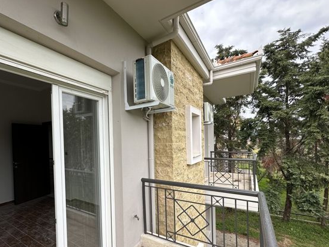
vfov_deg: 71.1
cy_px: 144
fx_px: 171
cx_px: 134
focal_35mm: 18
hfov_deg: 86.8
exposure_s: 1/1024
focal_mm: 2.22
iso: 40
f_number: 2.2
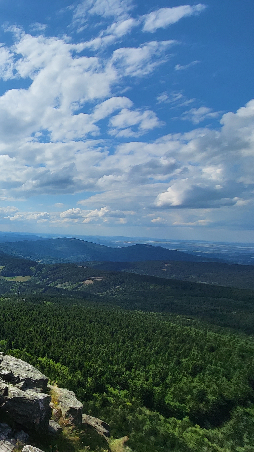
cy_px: 213
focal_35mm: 21
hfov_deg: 36.0
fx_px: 252
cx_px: -75
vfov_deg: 83.8
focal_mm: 1.74
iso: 32
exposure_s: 1/3472
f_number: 2.2
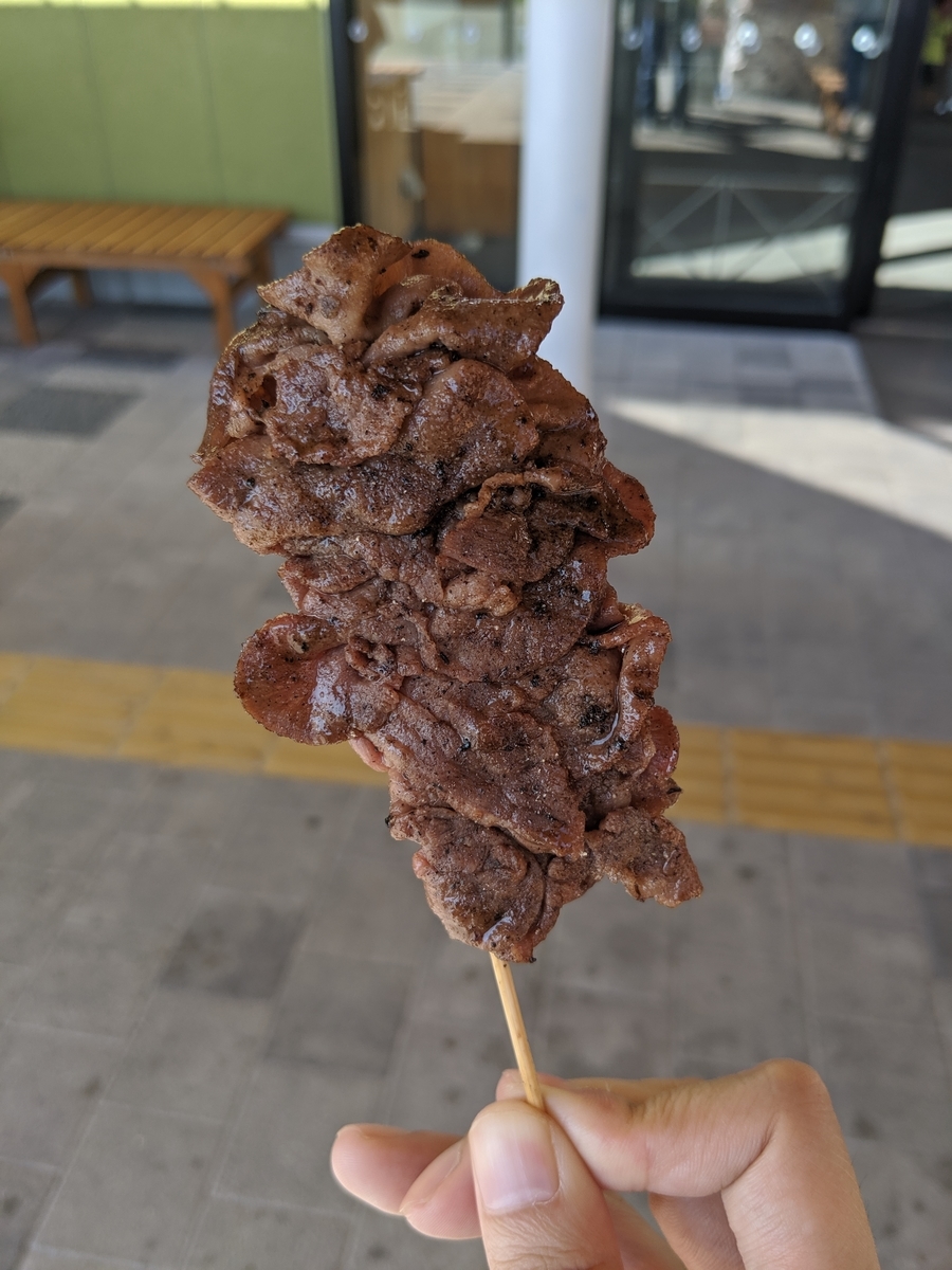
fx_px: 990
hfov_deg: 51.4
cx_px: 476
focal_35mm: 27
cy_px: 635
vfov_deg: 65.3
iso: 41
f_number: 1.8
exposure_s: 1/367
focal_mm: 4.44
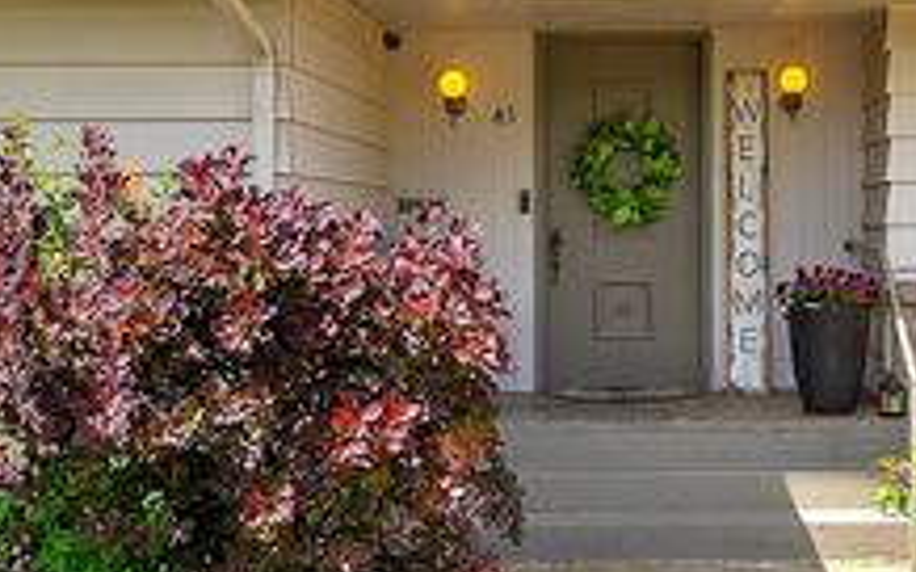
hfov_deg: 35.2
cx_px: 630
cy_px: 217
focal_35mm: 57
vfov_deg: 22.6
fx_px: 1426
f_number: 16
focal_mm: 24.5
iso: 200
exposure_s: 1/320
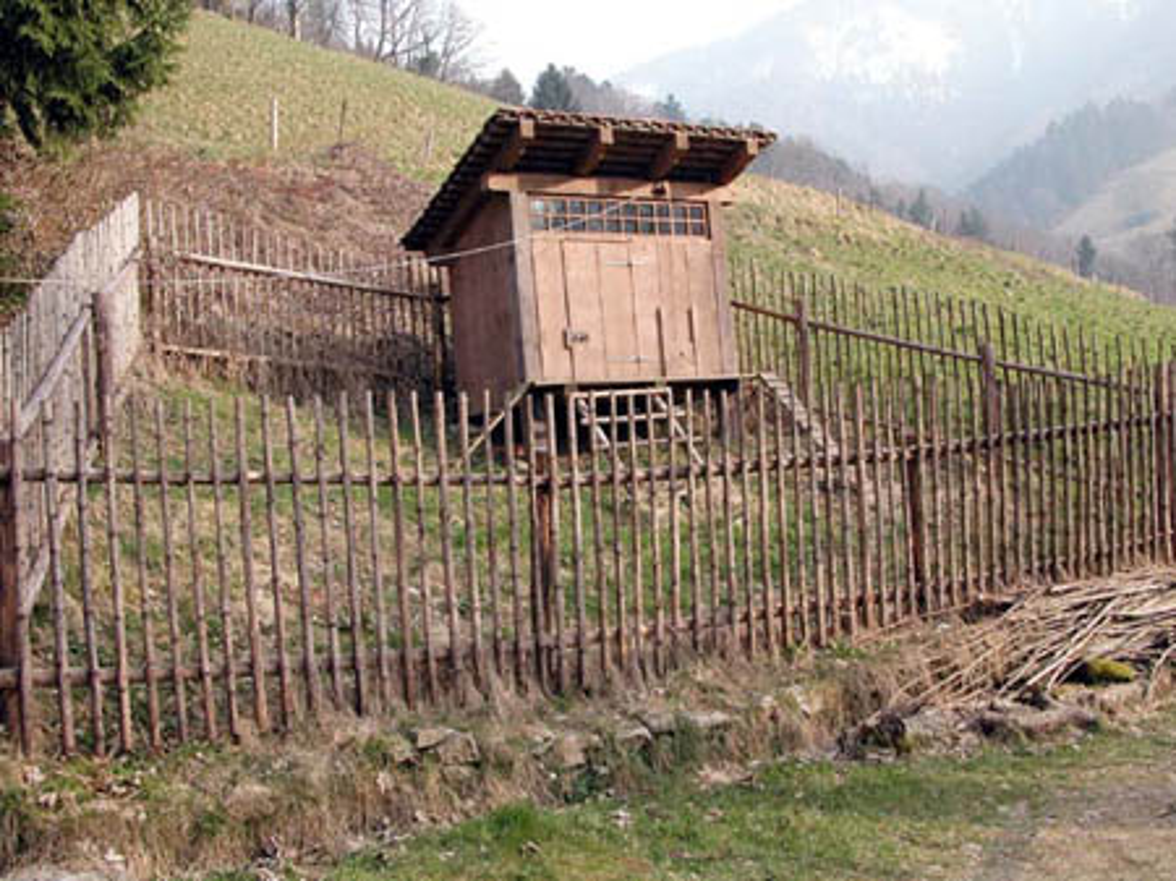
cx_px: 588
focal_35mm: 34
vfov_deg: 41.8
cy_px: 440
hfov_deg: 54.0
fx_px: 1154
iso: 100
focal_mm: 8.9
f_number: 4.5
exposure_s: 1/169
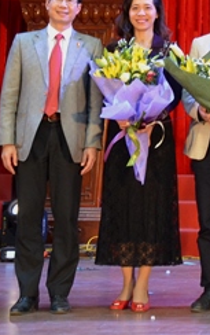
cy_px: -11
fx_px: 1005
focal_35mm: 110
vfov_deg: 18.4
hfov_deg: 11.3
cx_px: 351
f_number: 4
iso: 2000
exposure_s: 1/100
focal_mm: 22
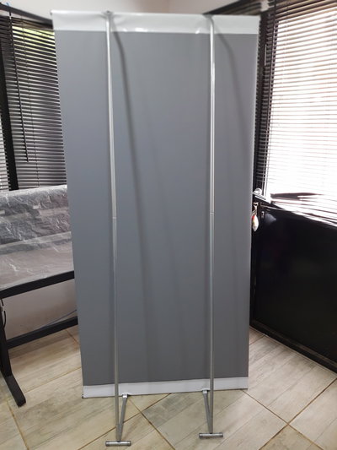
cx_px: 168
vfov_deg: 67.3
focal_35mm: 26
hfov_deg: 53.1
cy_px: 225
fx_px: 337
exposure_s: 1/50
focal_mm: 4.75
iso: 153
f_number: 1.7
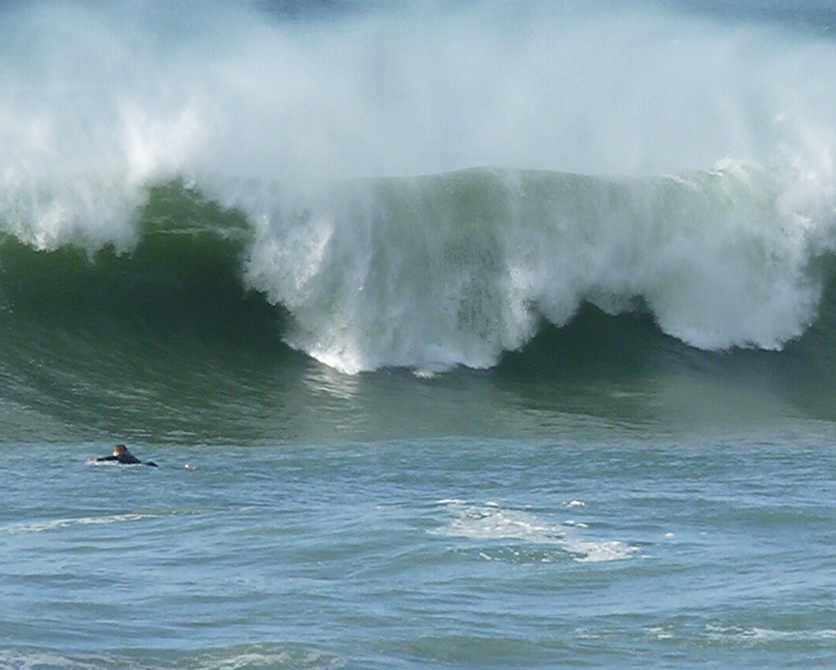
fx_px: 12300
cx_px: 472
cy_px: 267
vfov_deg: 3.1
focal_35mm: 497
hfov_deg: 3.9
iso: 500
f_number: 8
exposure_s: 1/640
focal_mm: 60.5
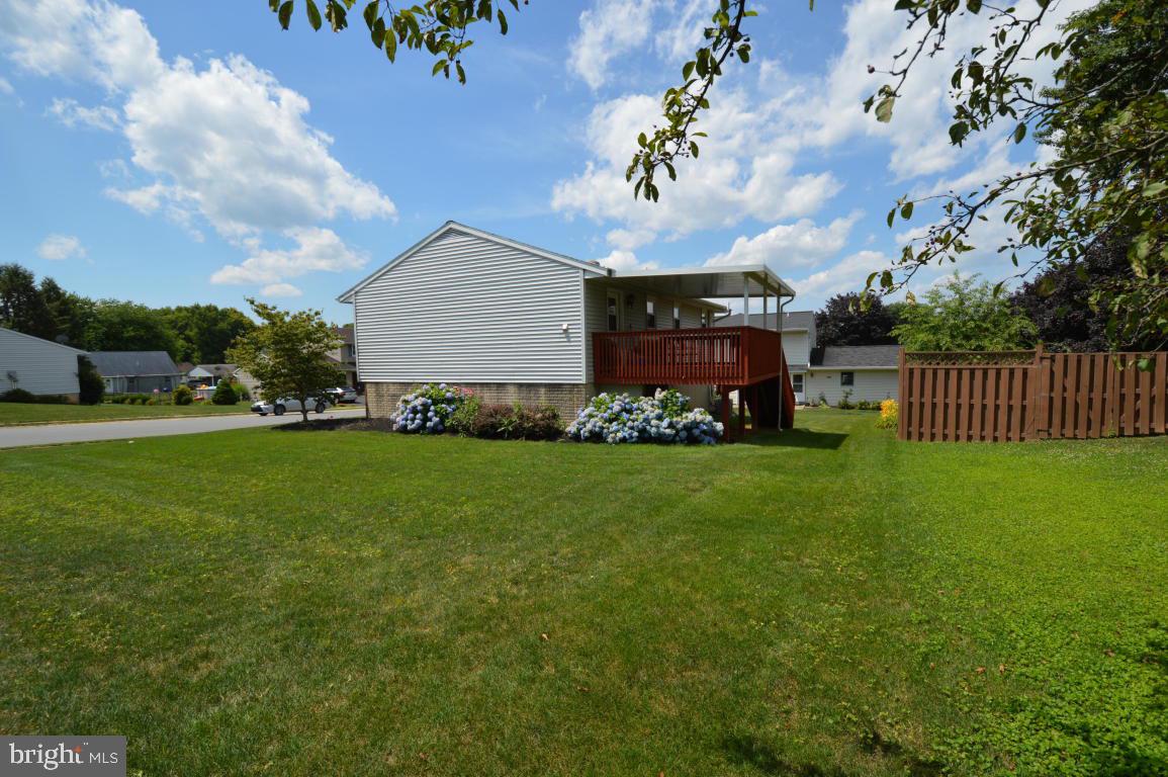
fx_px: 486
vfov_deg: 77.2
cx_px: 584
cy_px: 388
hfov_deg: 100.4
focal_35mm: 15
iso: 100
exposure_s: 1/400
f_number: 7.1
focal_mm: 10
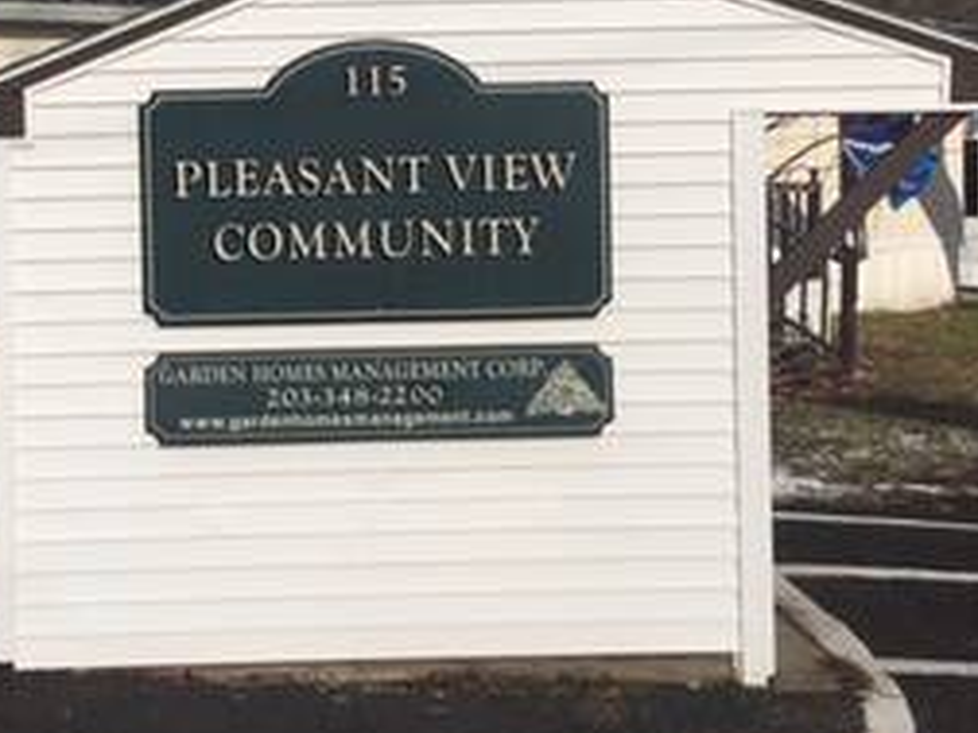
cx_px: 252
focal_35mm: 59
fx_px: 1667
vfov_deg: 24.5
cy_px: 171
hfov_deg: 32.1
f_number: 2.2
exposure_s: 1/3846
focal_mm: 4.15
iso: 25
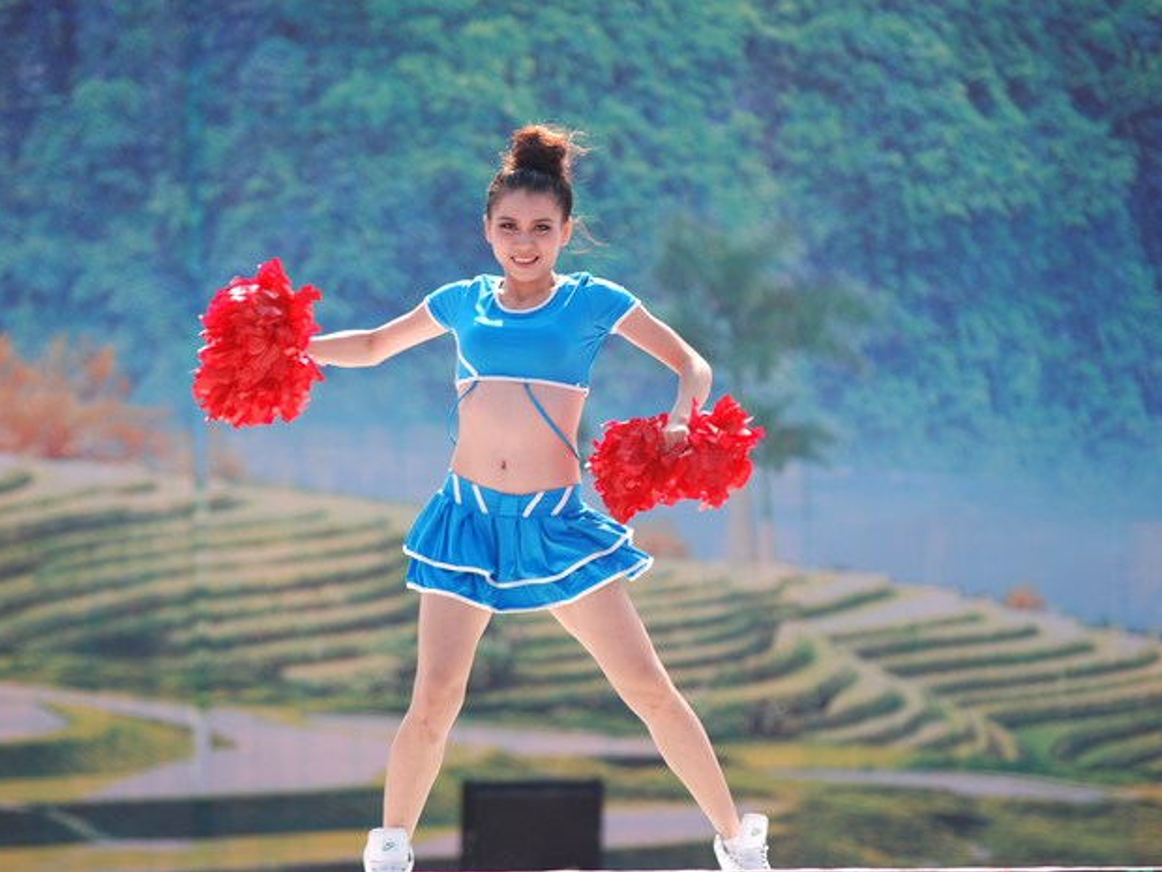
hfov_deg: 7.2
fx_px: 9298
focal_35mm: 277
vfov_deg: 5.4
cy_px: 435
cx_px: 575
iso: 100
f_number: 3.2
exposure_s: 1/640
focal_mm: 170
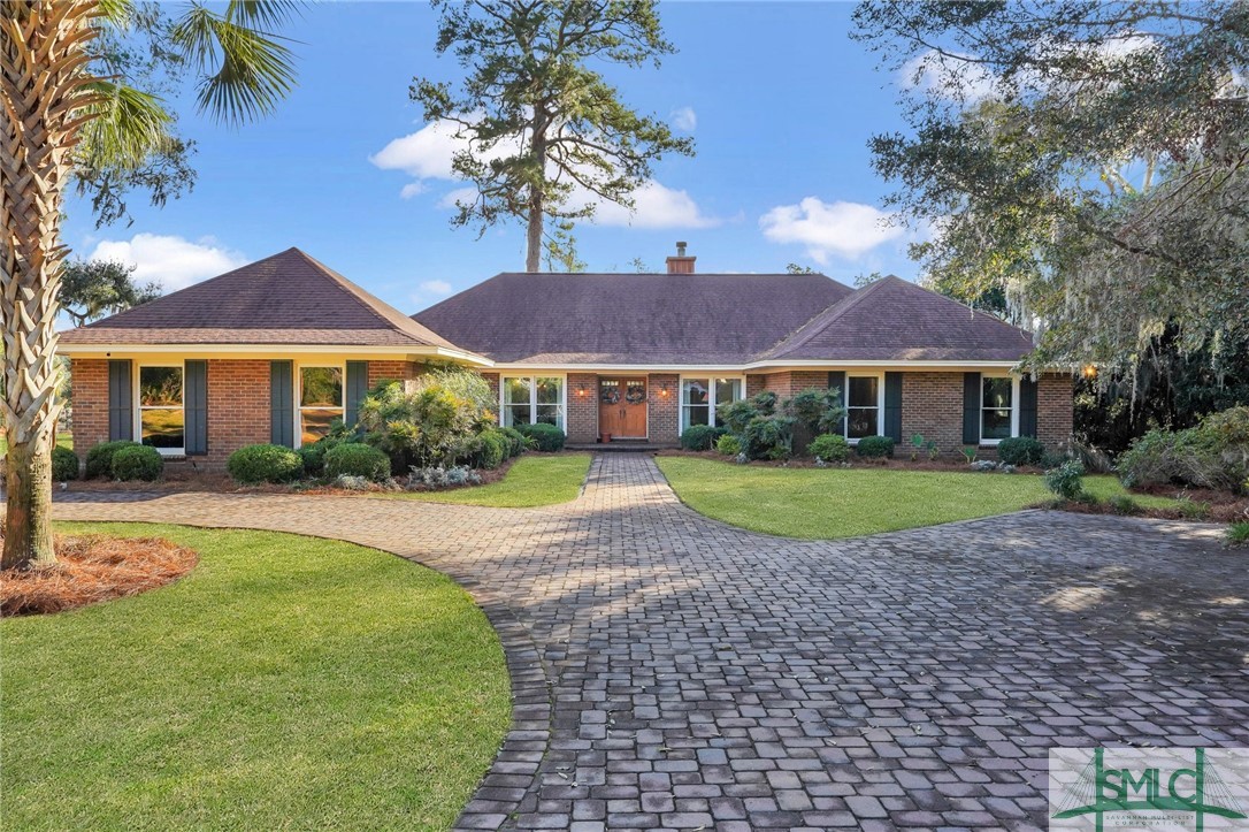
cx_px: 624
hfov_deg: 69.4
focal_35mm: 26
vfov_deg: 49.5
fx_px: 902
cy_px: 416
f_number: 9
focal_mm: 26
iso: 320
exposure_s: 1/200
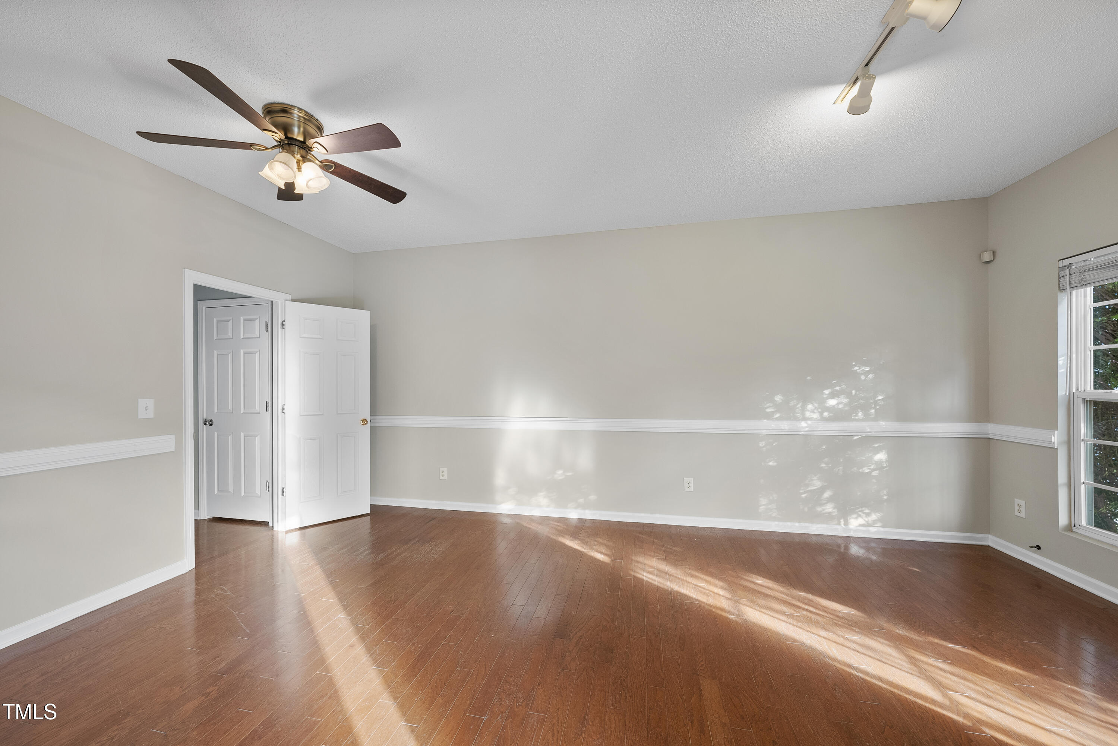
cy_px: 373
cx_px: 559
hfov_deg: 112.6
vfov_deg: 90.1
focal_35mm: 12
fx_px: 373
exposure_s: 1/5
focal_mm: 12
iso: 400
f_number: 7.1
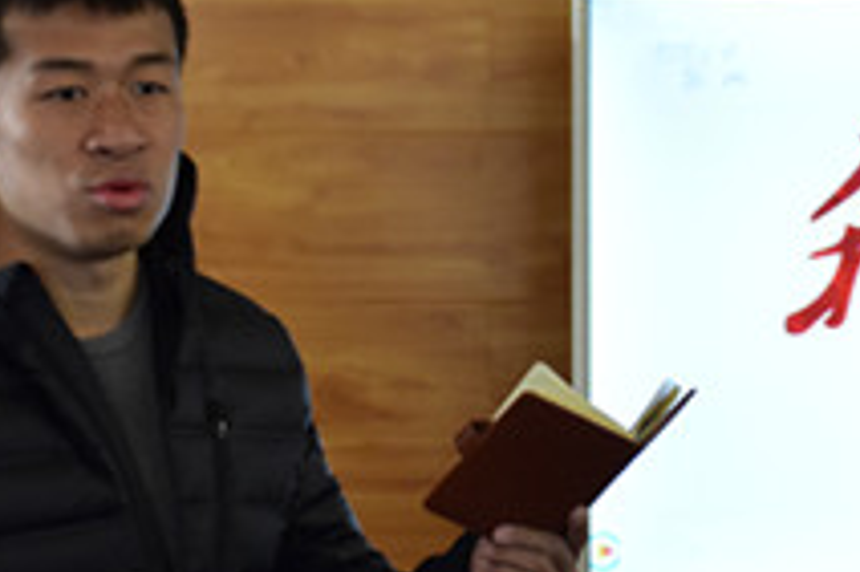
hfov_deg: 9.1
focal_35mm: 226
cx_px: 722
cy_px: 329
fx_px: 5395
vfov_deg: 6.1
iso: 1600
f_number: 5
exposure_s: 1/100
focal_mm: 50
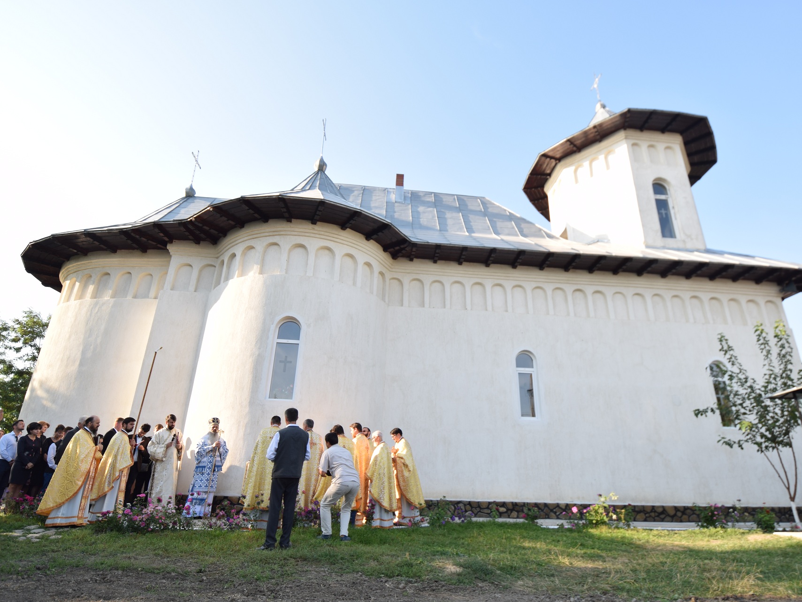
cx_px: 372
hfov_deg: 85.8
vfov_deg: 69.9
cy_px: 296
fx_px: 430
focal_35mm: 19
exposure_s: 1/100
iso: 100
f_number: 5.6
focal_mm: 11
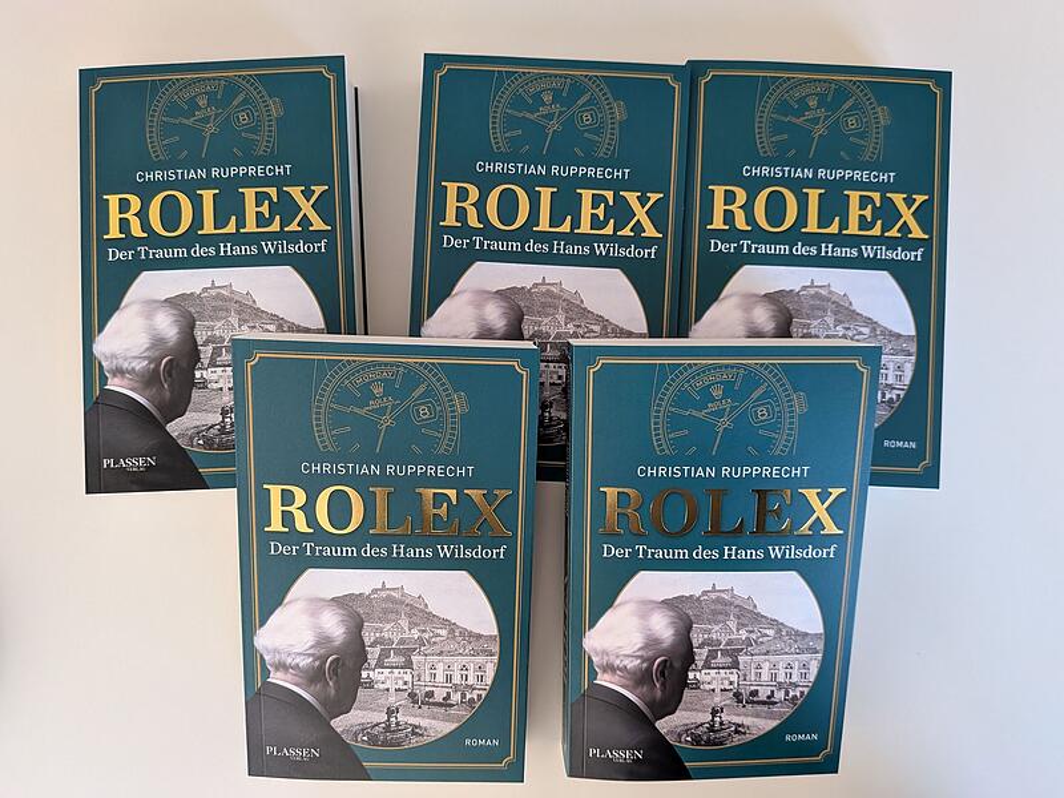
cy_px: 399
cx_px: 532
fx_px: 738
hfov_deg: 71.6
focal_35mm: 24
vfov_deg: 56.8
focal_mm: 4.53
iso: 163
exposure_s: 1/100
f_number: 1.7
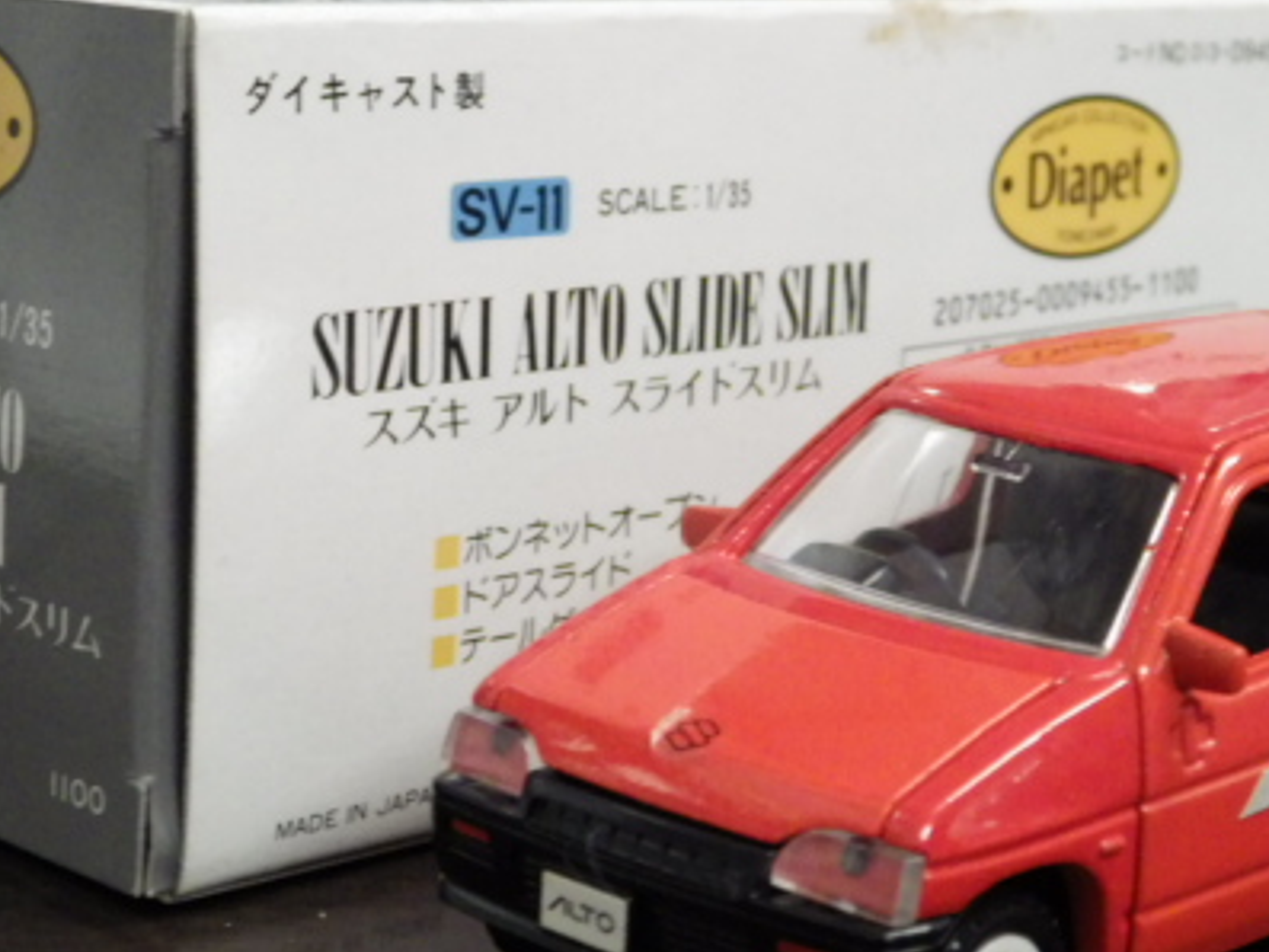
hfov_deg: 20.6
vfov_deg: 15.6
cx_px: 684
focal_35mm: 95
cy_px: 454
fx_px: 3484
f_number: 4
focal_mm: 10.7
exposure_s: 1/45
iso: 800
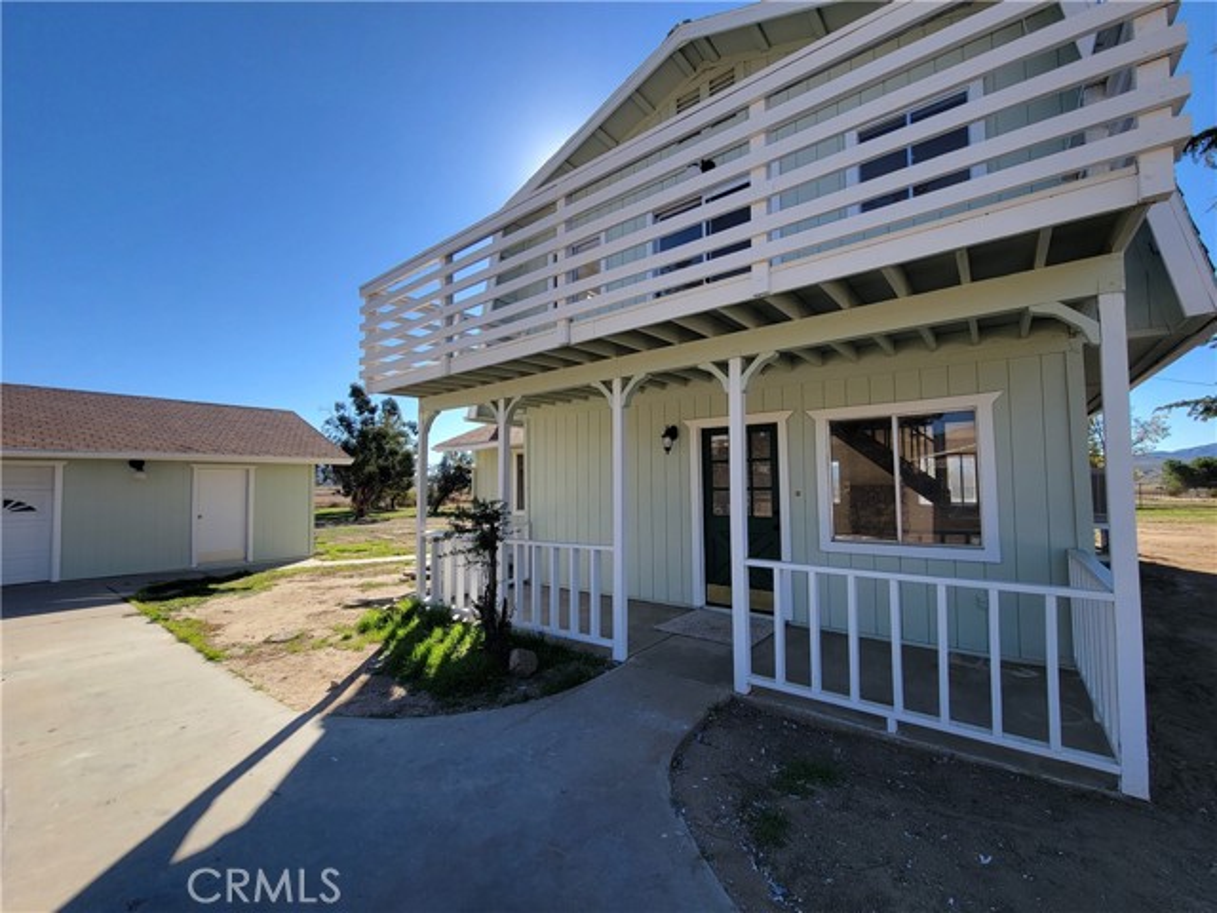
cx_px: 608
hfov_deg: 106.2
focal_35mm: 13
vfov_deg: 89.9
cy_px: 456
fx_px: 457
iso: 50
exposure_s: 1/880
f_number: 2.2
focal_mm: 2.2
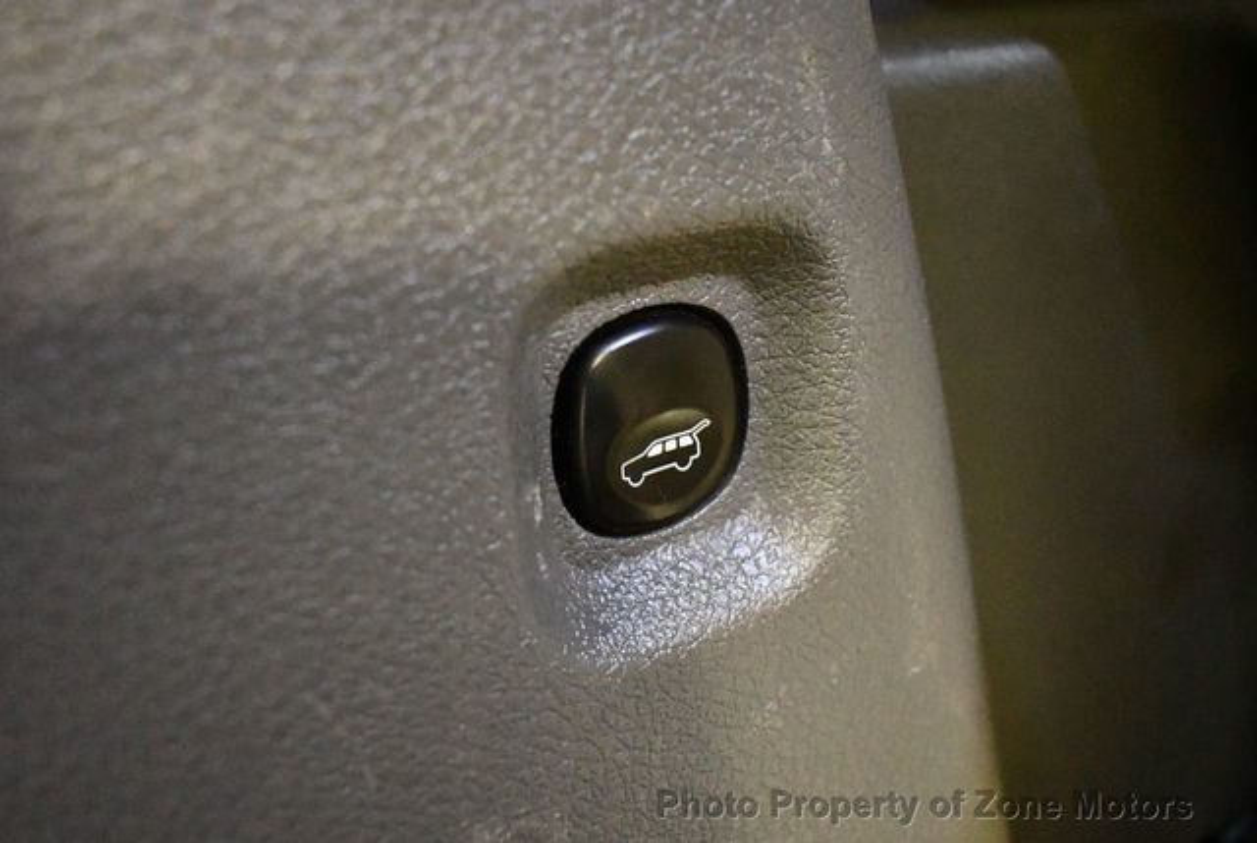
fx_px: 1259
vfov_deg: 37.0
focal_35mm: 36
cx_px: 628
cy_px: 422
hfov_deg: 53.1
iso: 11400
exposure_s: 1/60
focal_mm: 18
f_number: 3.5
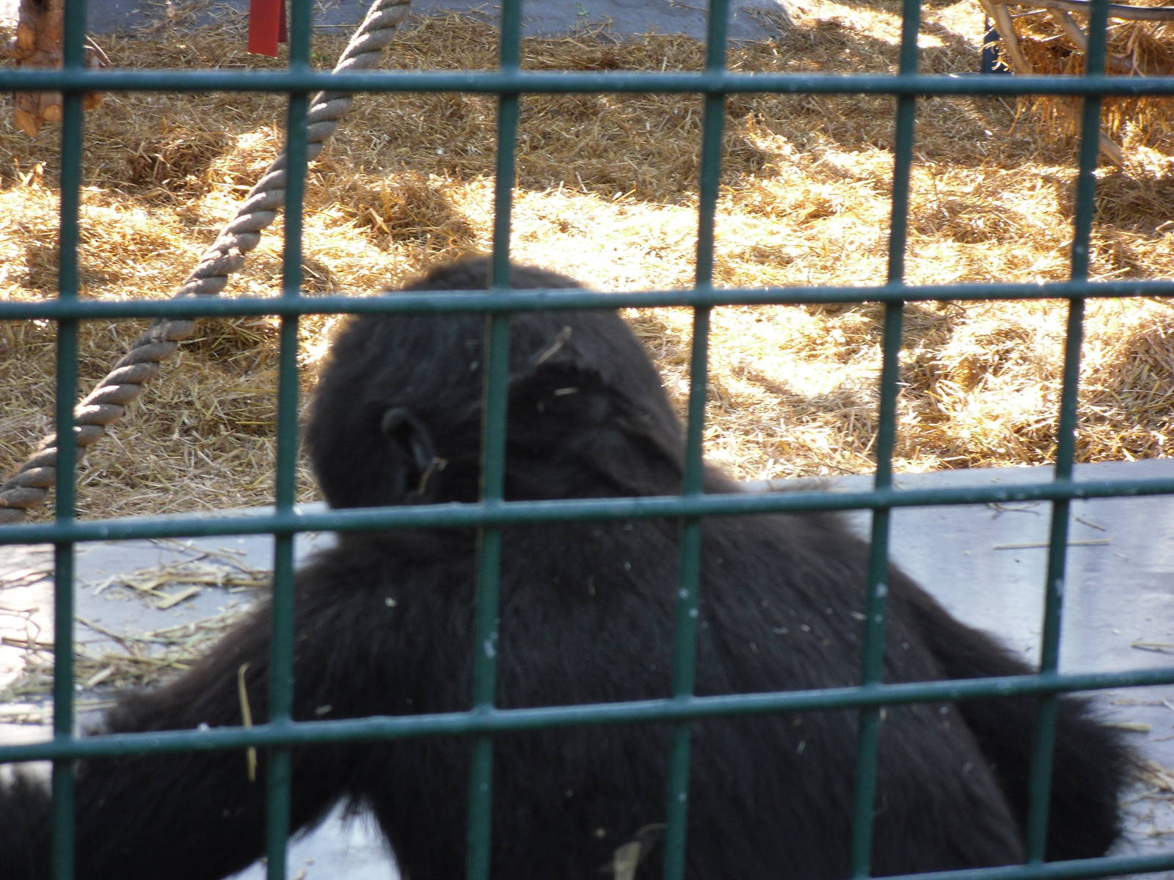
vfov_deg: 14.1
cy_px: 440
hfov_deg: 18.7
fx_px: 3561
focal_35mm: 105
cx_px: 587
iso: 100
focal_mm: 18.9
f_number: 5.6
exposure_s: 1/36
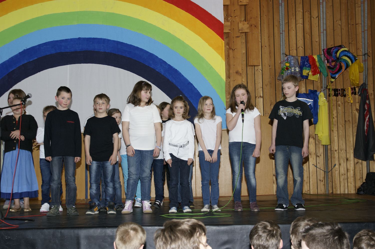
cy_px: 124
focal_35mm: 52
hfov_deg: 37.9
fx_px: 546
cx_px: 188
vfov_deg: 25.7
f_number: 4
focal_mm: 35
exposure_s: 1/60
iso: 200
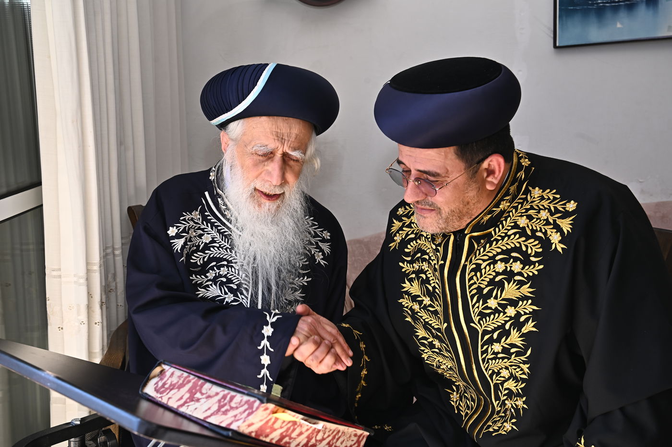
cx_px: 336
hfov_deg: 41.1
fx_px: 895
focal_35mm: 48
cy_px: 224
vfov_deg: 28.0
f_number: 7.1
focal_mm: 48
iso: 250
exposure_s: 1/100
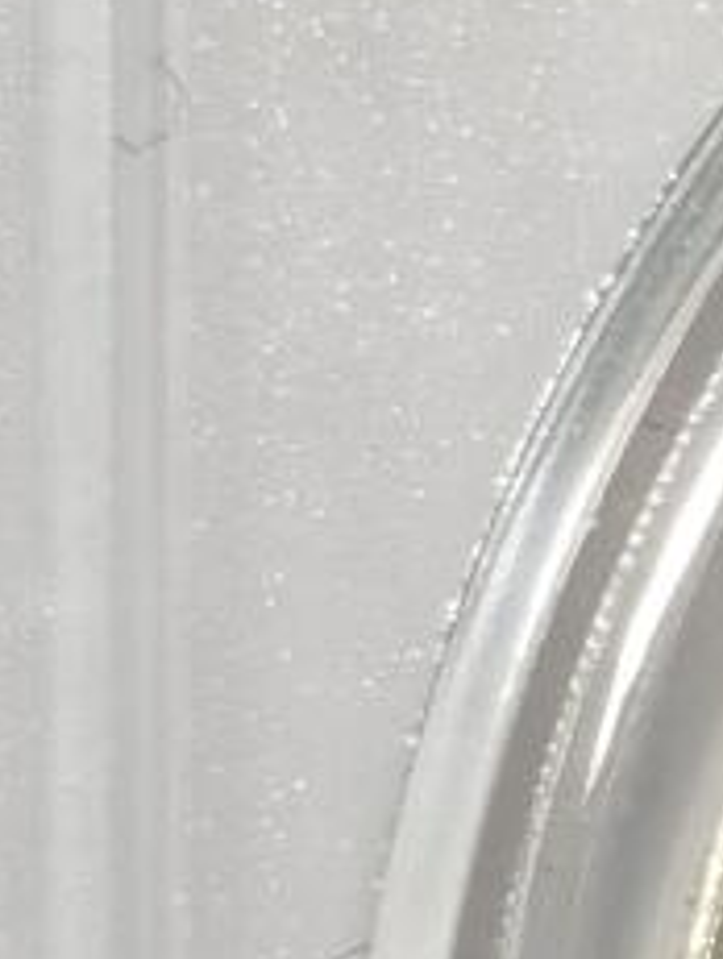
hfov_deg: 3.4
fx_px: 11664
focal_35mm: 420
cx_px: 2431
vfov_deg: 4.7
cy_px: 357
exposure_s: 1/100
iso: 100
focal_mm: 5.56
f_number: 16
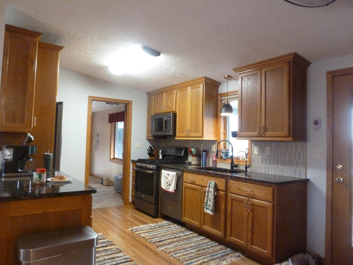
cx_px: 176
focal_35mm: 25
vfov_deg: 54.9
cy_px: 132
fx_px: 255
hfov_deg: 69.4
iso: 800
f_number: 3.3
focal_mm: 4.1
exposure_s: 1/30
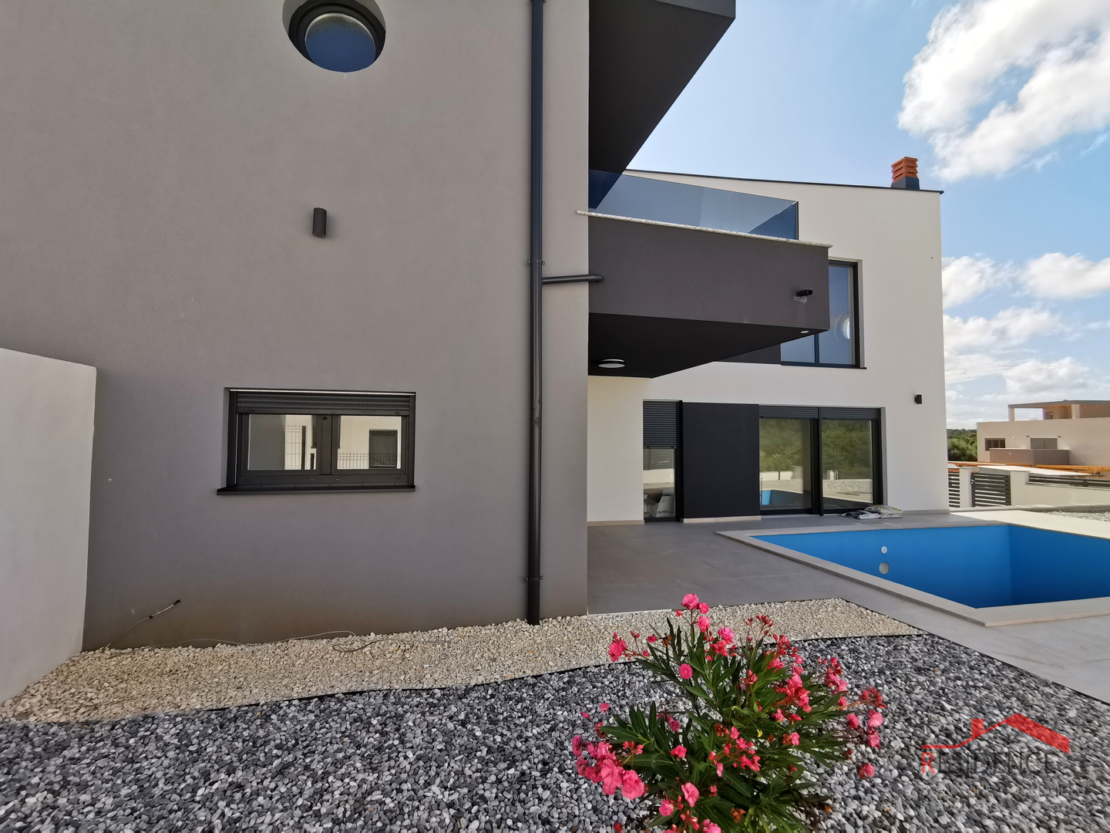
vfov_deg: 78.1
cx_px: 555
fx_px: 513
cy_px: 416
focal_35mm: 16
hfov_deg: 94.5
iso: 50
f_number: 2.2
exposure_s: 1/720
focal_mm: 2.35
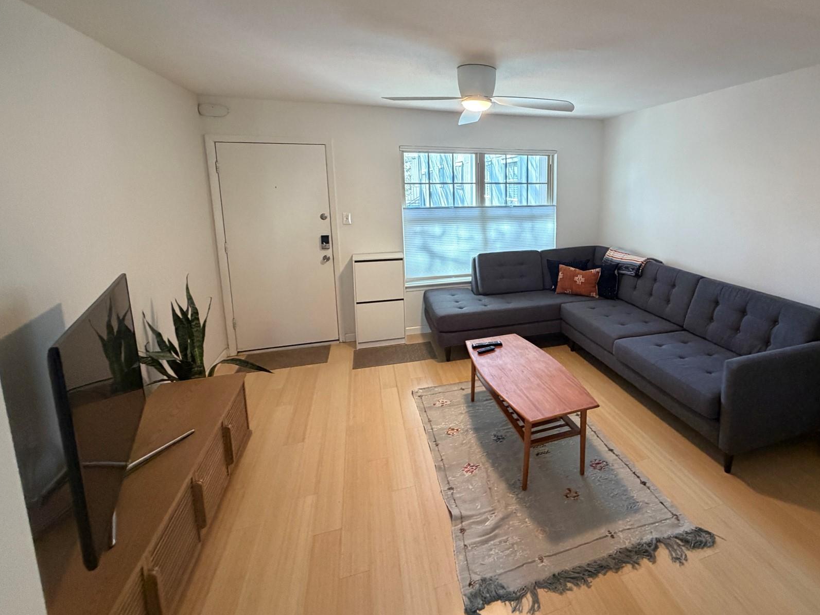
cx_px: 519
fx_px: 426
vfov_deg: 70.8
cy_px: 245
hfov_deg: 85.8
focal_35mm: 18
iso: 400
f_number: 2.2
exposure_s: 1/60
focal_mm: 2.22
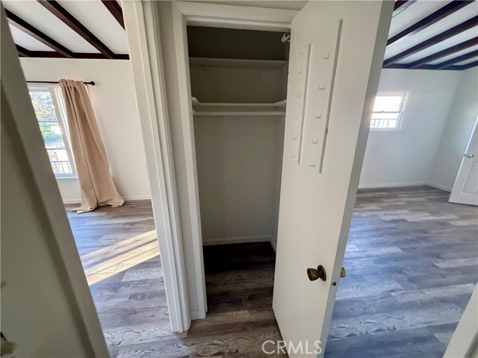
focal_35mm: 14
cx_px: 239
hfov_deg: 102.1
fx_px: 193
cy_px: 179
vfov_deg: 85.7
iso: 320
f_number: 2.2
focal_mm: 2.22
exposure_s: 1/67
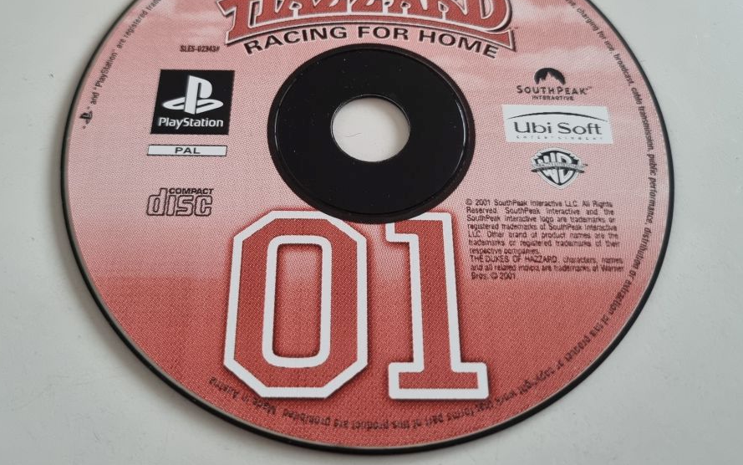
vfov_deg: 40.4
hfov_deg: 61.2
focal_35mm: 31
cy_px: 185
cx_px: 353
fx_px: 628
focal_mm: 5.4
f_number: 1.8
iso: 500
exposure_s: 1/33
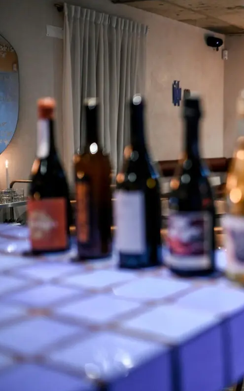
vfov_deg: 37.5
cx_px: 264
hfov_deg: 22.7
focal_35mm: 54
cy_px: 196
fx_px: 575
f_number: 1.4
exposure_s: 1/250
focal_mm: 35
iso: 2000
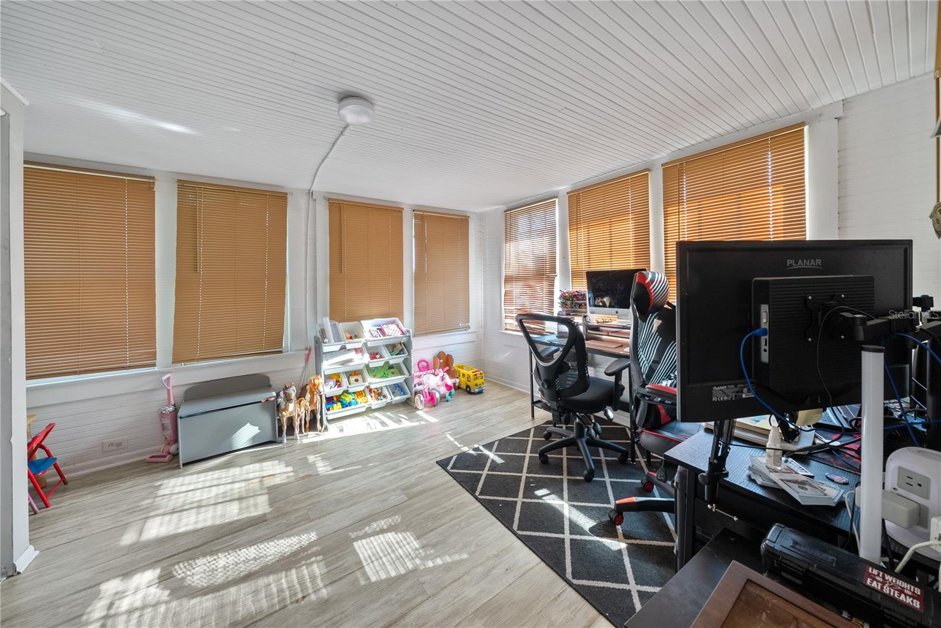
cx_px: 470
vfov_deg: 90.1
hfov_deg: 112.6
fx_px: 314
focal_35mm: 12
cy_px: 314
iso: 800
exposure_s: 1/8
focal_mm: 12
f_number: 9
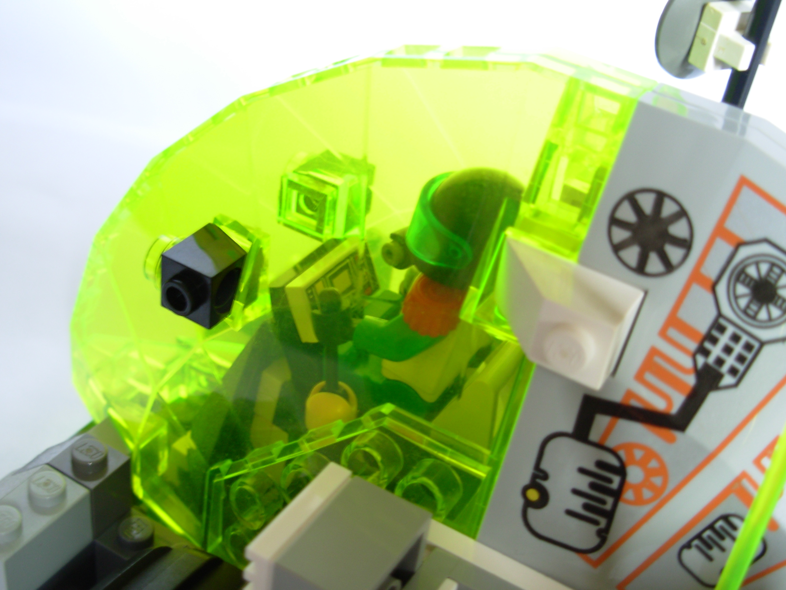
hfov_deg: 36.8
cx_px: 393
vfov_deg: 28.0
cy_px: 295
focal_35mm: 52
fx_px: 1181
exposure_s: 1/6.9
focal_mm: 8.5
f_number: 3.2
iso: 50
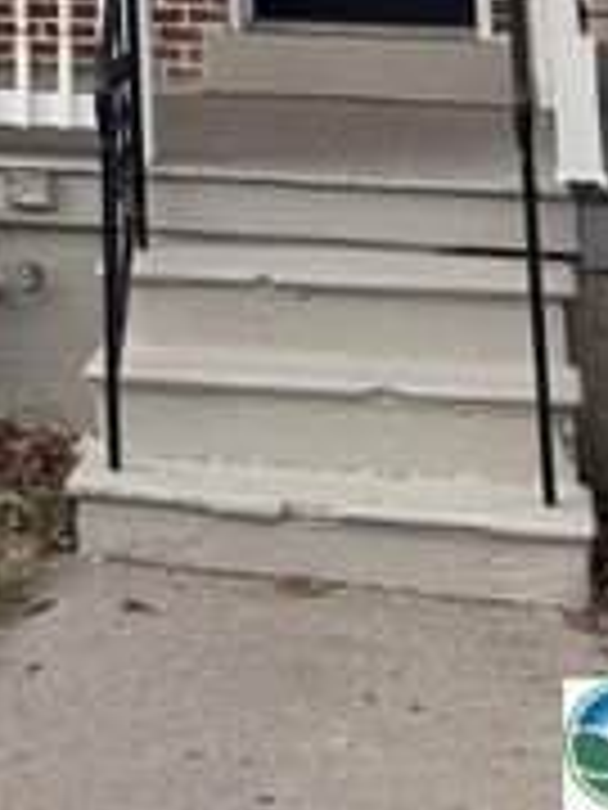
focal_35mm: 89
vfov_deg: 17.5
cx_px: -113
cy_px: -673
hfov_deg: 16.0
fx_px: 2084
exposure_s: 1/271
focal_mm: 6.76
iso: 64
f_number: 1.78
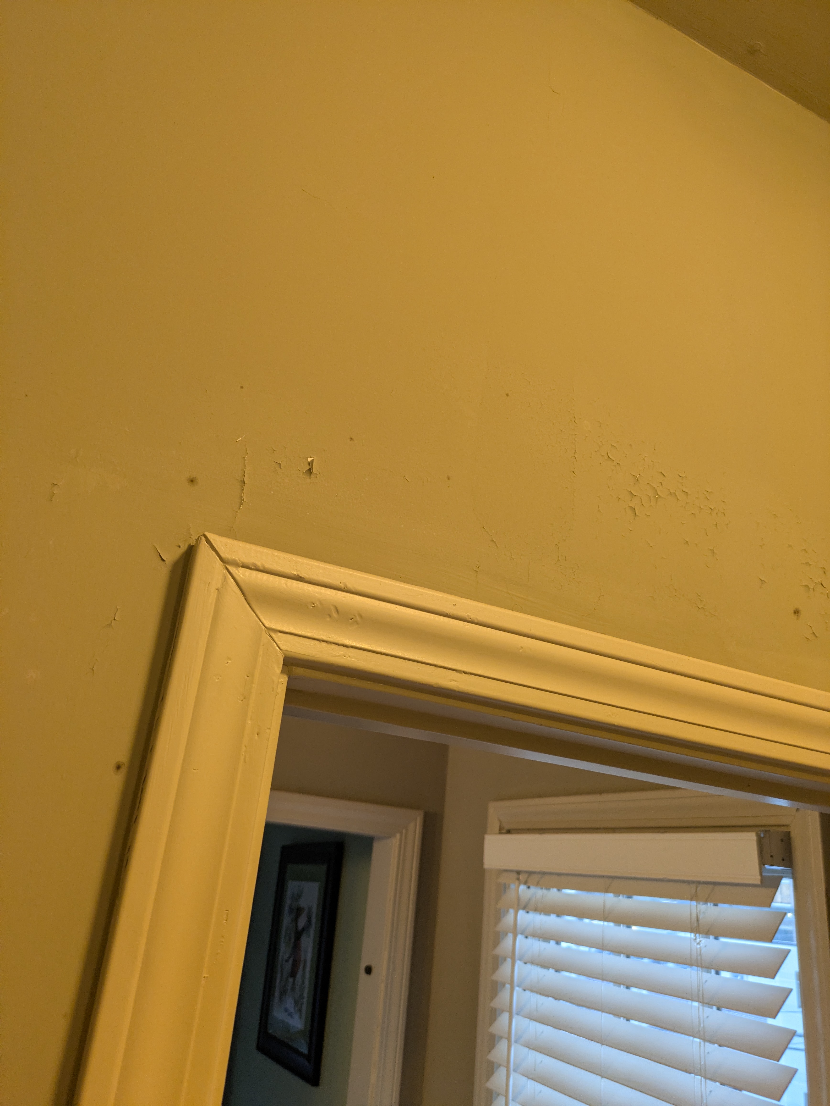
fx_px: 799
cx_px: 415
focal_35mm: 25
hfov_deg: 54.9
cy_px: 553
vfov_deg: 69.4
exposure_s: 1/120
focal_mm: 5.43
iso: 308
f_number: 1.89
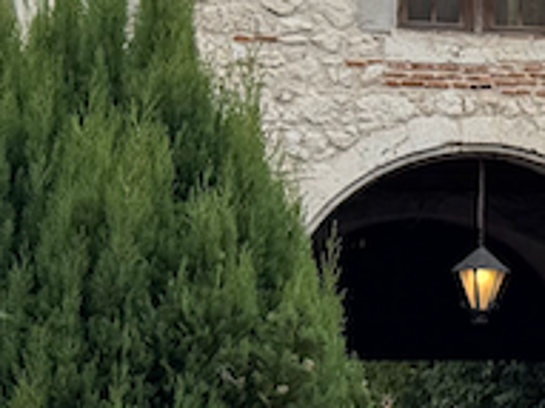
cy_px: 117
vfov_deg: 9.2
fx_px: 2533
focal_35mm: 161
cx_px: 1104
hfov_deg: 11.1
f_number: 1.78
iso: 80
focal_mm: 6.76
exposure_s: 1/1488
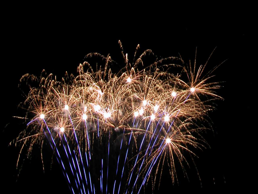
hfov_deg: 52.6
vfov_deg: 40.7
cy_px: 97
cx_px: 129
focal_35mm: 35
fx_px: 261
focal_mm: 8.9
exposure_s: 2
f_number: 8
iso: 100
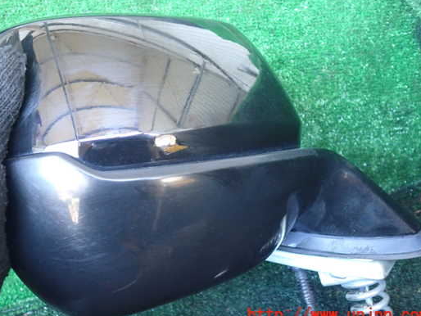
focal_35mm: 35
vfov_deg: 40.7
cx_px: 187
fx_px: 426
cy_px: 142
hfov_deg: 52.5
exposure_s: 1/30
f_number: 2.3
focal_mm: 5.4
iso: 640
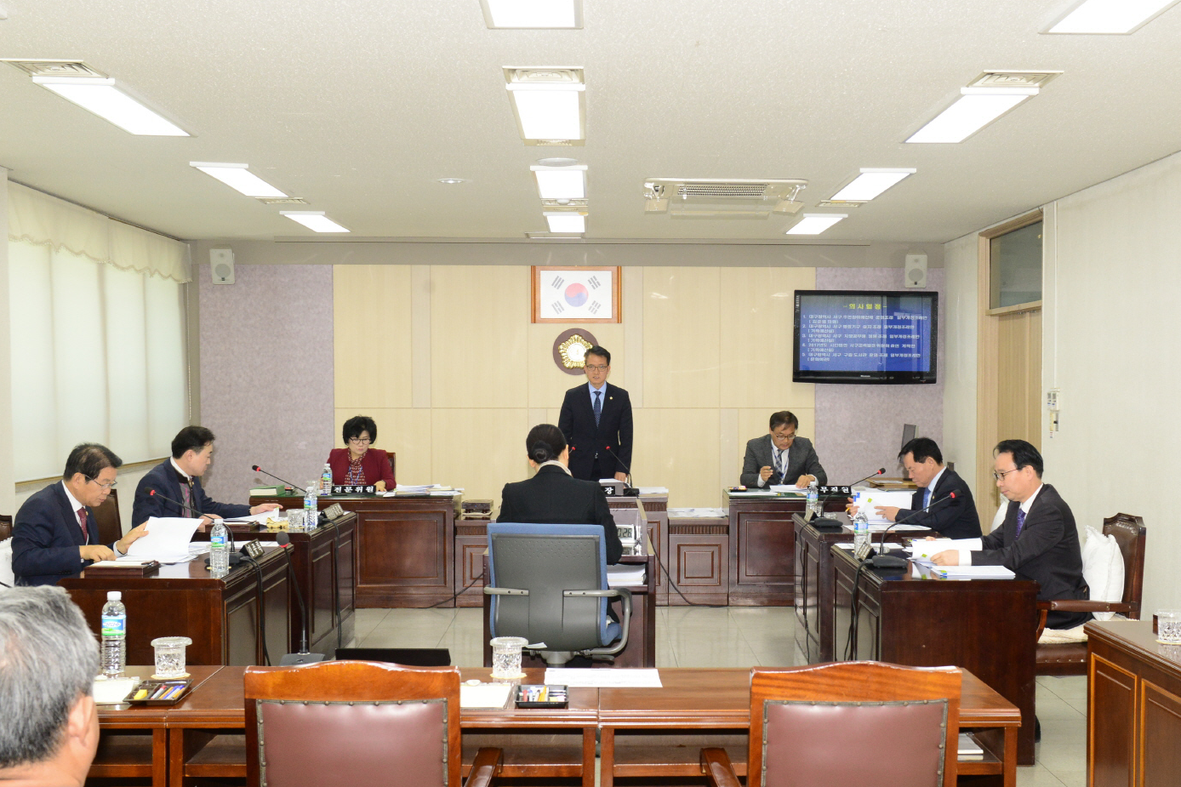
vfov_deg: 27.5
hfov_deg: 40.3
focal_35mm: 49
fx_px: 1607
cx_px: 662
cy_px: 452
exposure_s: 1/60
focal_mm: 34
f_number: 8
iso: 1600
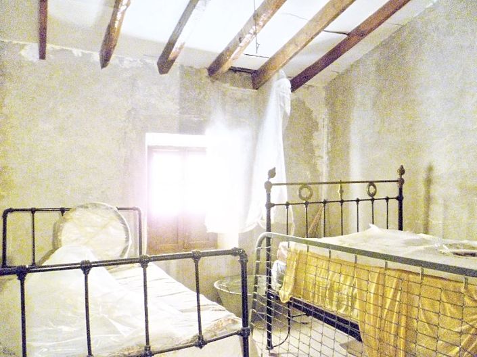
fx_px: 386
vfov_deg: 49.7
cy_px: 178
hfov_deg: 63.5
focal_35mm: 28
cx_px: 238
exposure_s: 1/8
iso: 400
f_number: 2.8
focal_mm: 5
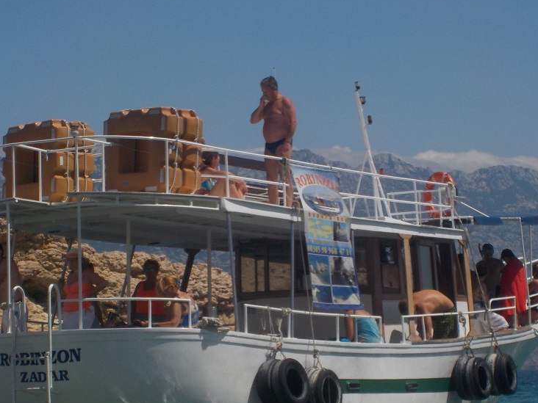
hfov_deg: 16.0
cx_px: 284
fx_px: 1912
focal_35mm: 123
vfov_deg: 12.0
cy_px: 265
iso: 125
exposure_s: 1/1250
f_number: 5.9
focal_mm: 12.3
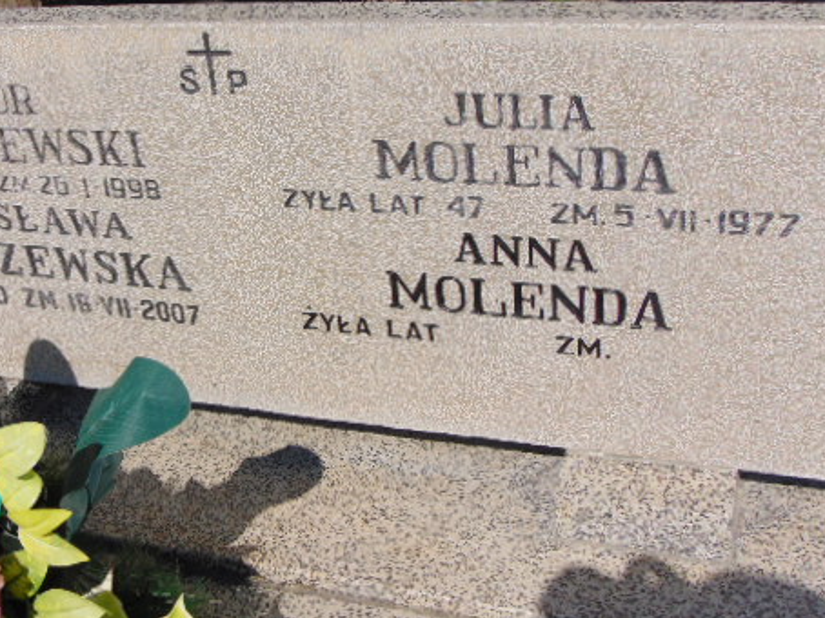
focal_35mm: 55
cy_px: 227
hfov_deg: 34.5
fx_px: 1310
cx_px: 251
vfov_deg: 26.4
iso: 80
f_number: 8.5
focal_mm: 6.9
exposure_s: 1/400
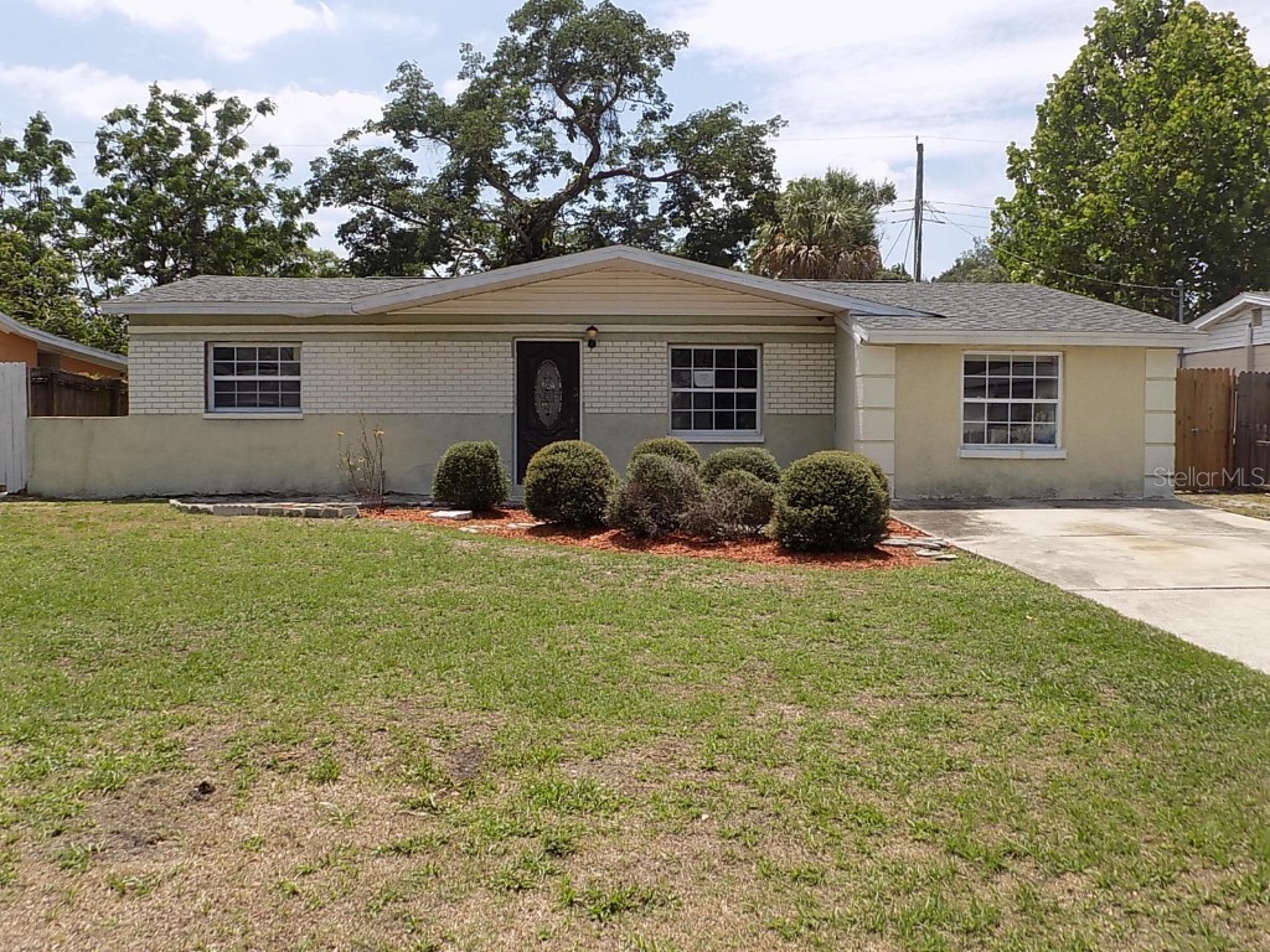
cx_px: 635
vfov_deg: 46.8
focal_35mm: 30
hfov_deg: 60.0
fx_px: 1101
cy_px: 476
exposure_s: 1/800
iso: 80
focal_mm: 5.3
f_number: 3.3
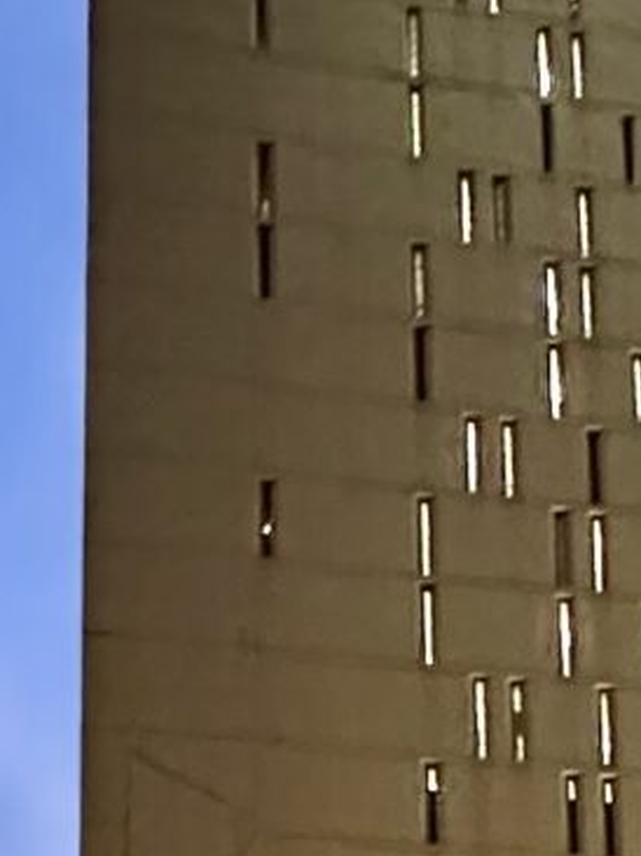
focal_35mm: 98
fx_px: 2422
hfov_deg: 14.3
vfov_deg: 16.5
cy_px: 1569
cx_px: 884
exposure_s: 1/40
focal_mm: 2.22
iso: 1000
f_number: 2.2
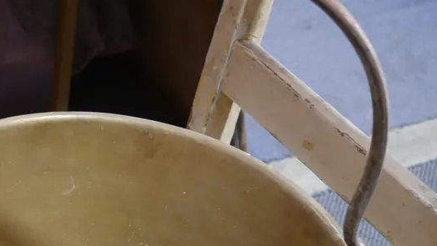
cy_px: 297
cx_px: 82
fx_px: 1078
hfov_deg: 22.6
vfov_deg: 12.7
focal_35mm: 93
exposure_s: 1/60
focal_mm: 22
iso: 800
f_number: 4.7
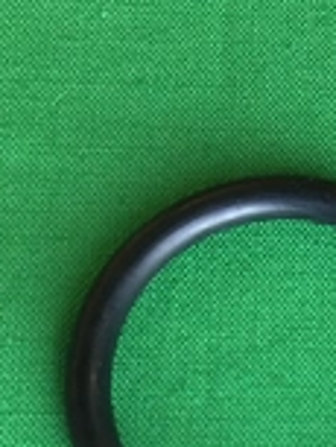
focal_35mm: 73
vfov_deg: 25.4
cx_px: 351
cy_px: 441
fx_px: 943
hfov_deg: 19.5
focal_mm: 3.99
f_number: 1.8
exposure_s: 1/40
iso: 25
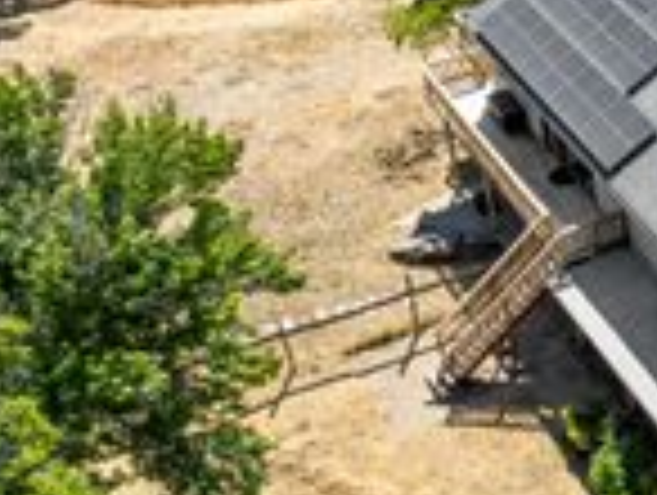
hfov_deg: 21.7
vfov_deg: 18.0
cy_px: 238
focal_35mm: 82
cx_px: 828
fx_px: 1559
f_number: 2.8
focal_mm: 12.29
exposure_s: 1/1000
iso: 100
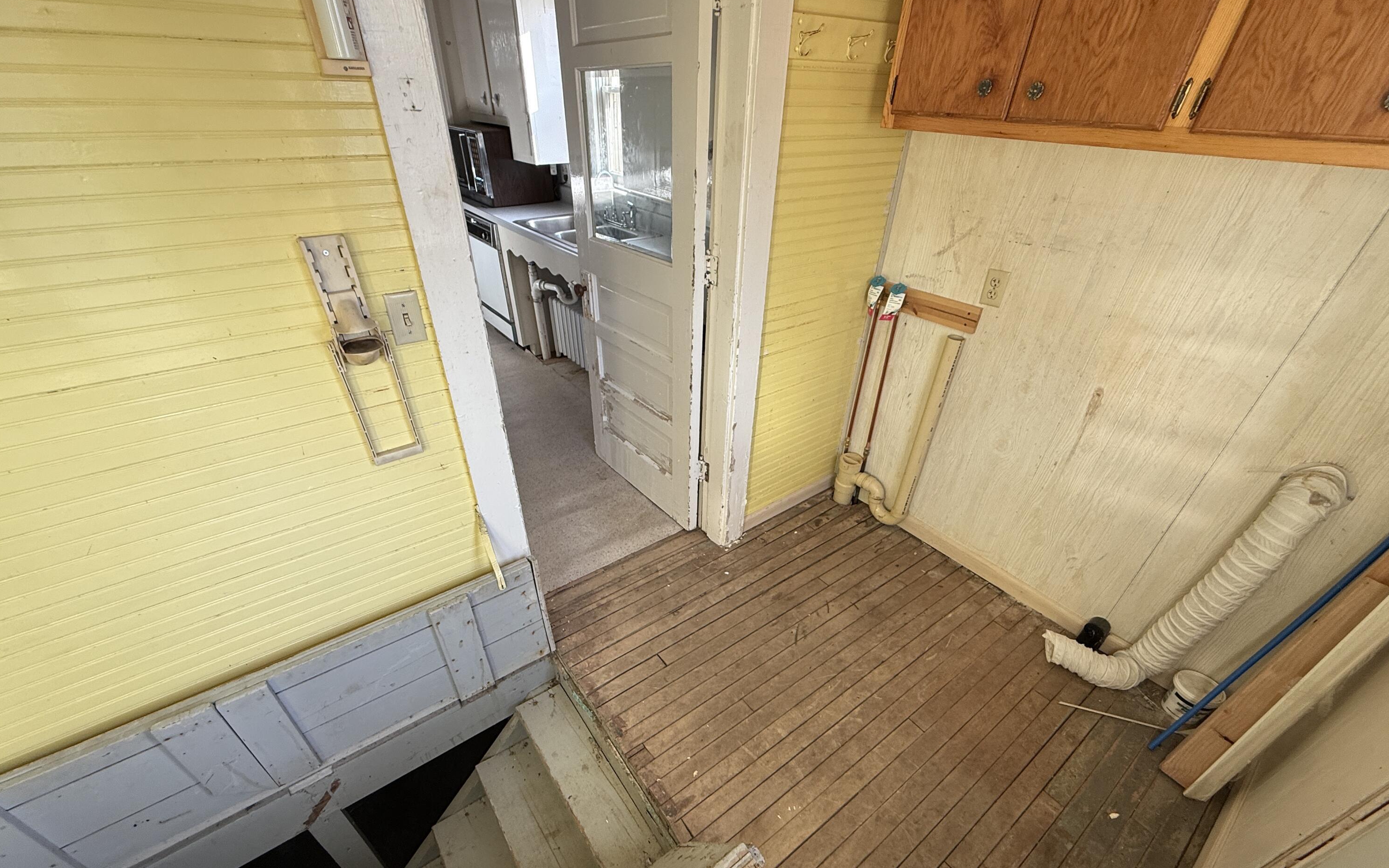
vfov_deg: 74.4
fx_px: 568
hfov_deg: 101.5
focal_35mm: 15
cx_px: 690
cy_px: 497
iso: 100
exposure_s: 1/99
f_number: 2.2
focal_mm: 2.22
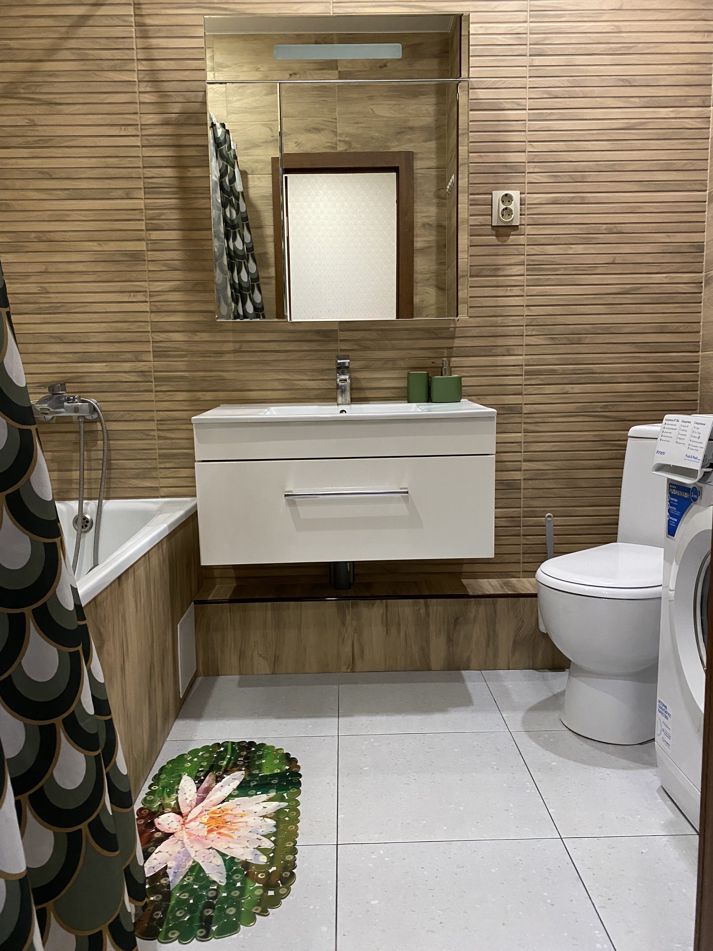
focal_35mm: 26
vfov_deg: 67.3
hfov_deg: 53.1
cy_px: 476
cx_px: 356
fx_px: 714
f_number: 1.8
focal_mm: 4.25
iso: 320
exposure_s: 1/33
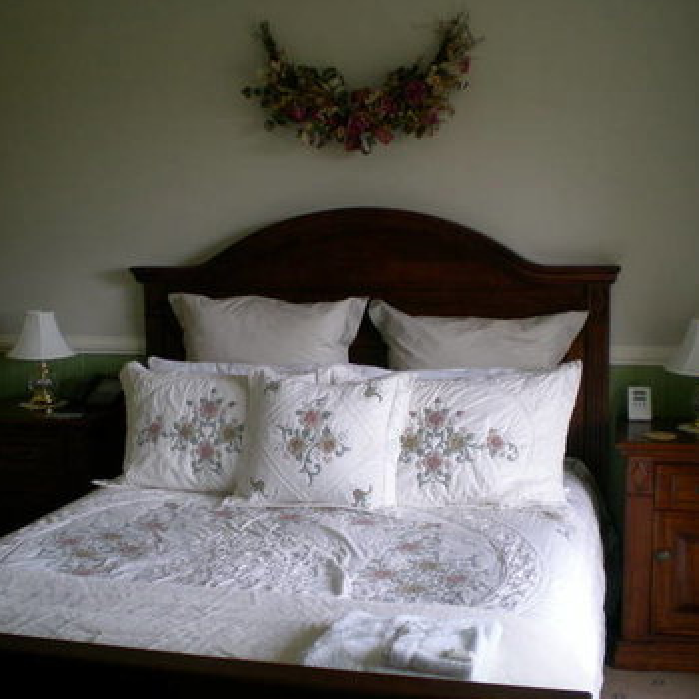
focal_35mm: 46
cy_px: 355
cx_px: 312
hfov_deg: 36.8
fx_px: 1051
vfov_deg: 36.8
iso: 165
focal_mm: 6.3
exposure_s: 1/59.8
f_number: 3.1
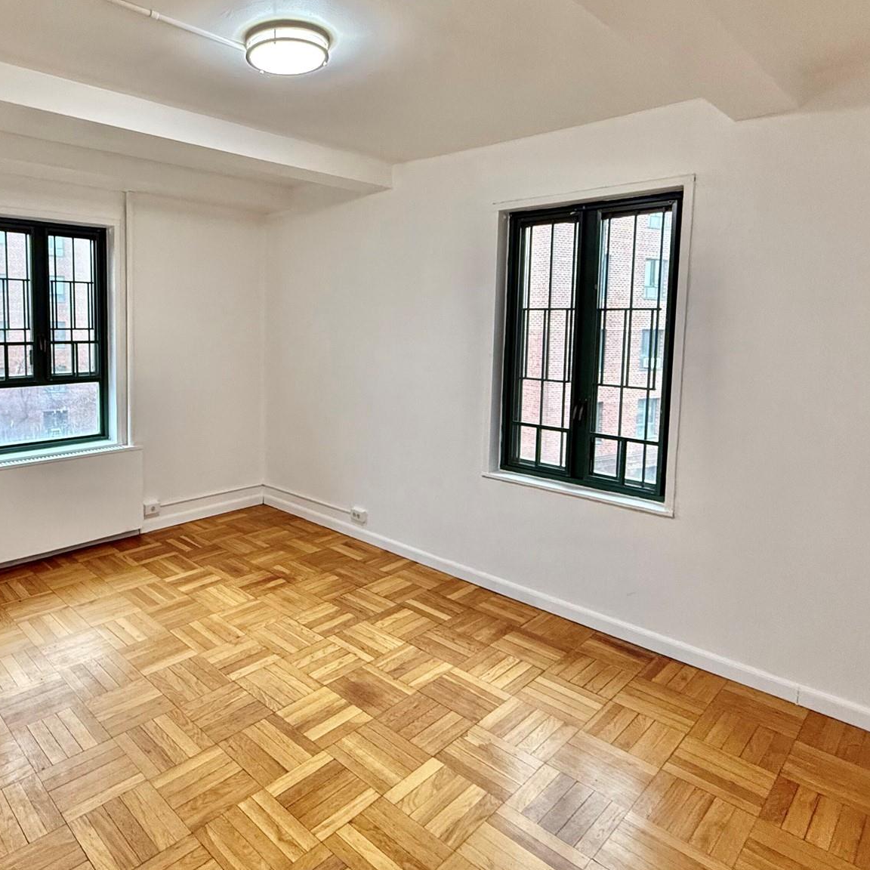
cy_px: 369
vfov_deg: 69.2
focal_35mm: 22
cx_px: 295
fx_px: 626
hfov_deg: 67.8
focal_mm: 2.22
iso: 320
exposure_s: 1/120
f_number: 2.2
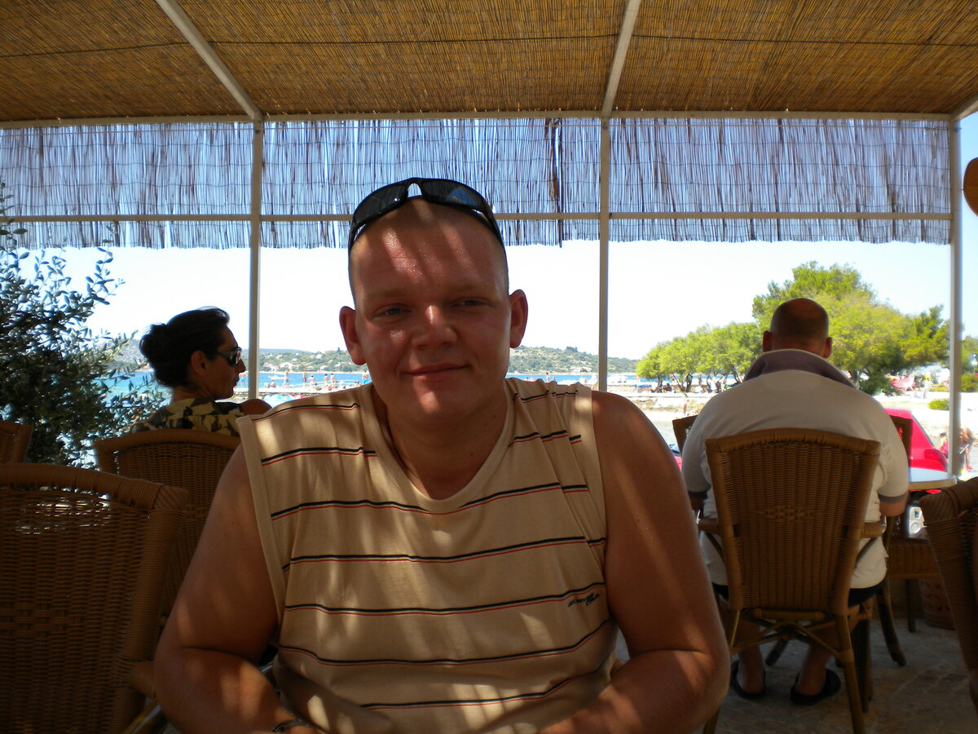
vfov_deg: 40.7
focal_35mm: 35
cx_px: 489
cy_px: 367
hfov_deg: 52.6
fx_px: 989
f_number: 4.6
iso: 80
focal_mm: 6.3
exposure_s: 1/221
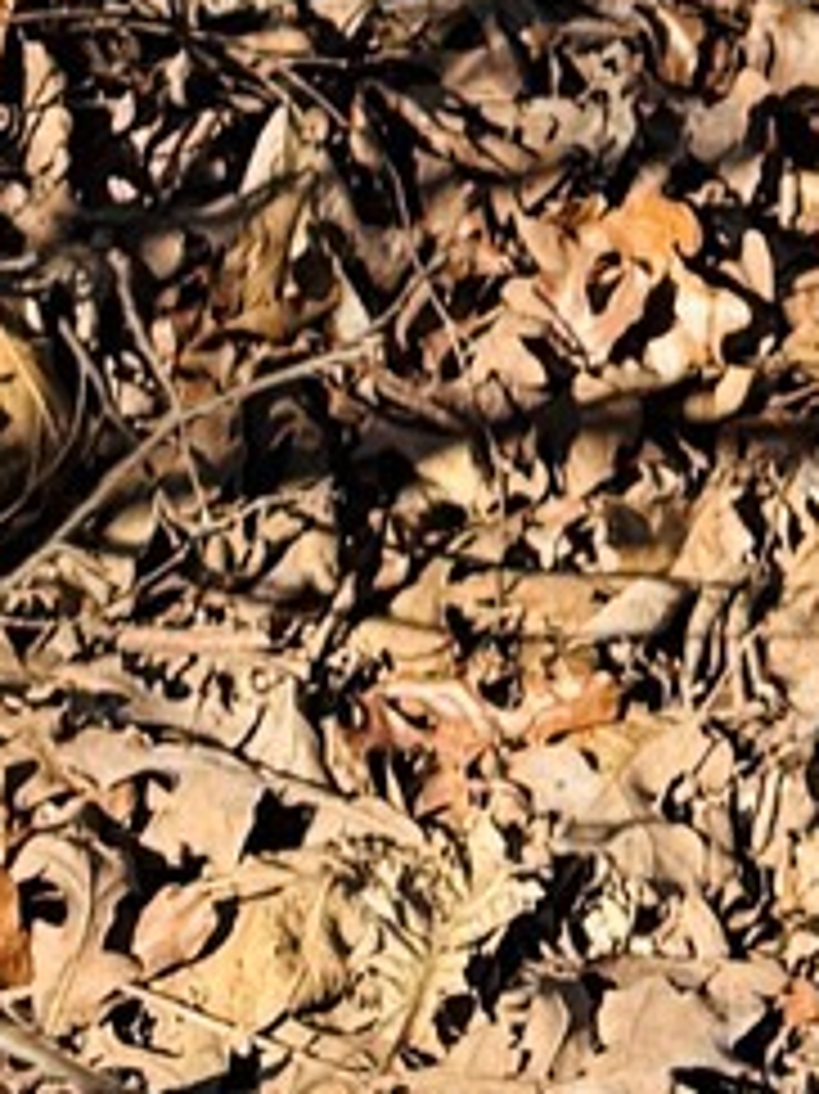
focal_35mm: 190
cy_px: -1859
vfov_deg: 9.0
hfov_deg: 7.7
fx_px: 5999
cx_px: 1089
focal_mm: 6.76
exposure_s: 1/2370
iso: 80
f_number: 1.78
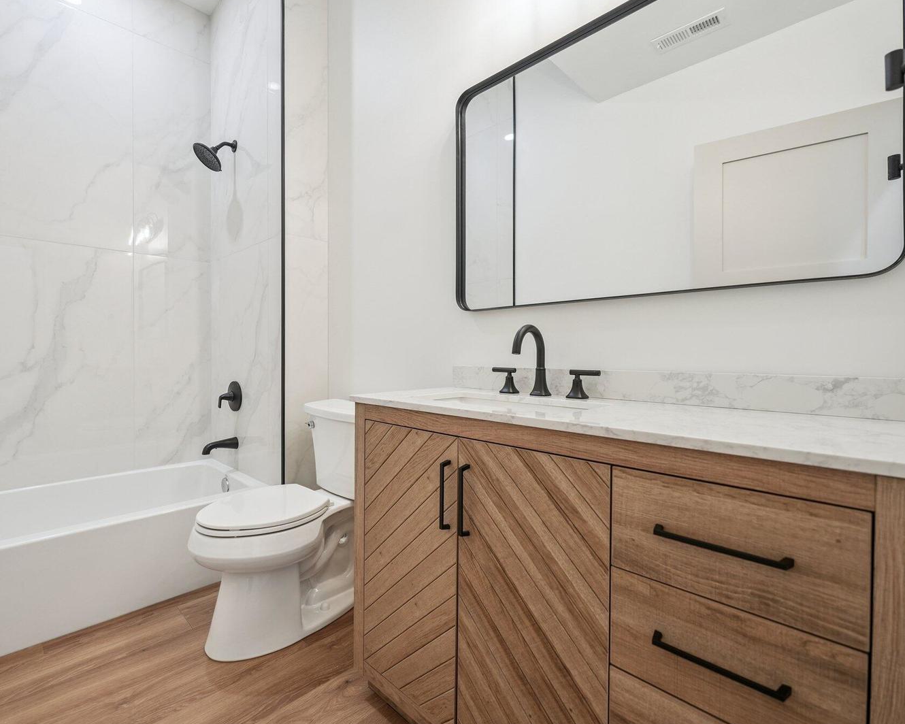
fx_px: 429
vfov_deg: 80.4
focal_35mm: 16
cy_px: 361
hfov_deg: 92.0
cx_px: 366
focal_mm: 14
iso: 400
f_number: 4.5
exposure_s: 1/80
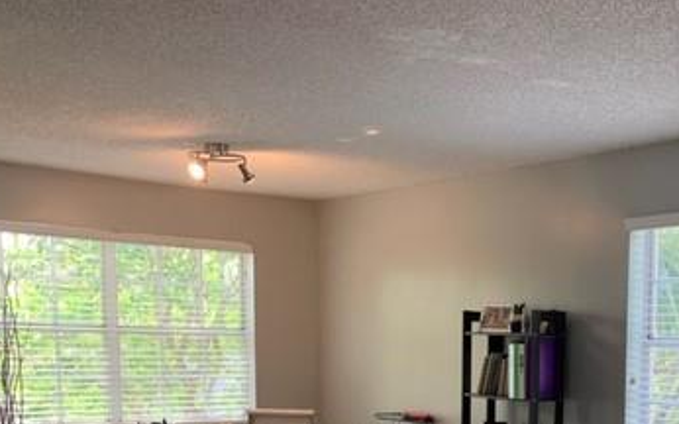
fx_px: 943
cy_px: 469
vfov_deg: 23.7
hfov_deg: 37.7
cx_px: 571
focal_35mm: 51
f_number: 1.8
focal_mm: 4.25
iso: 80
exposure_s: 1/60
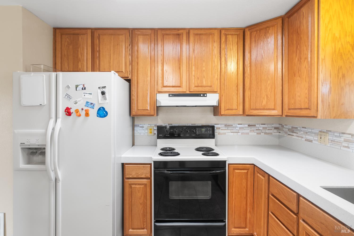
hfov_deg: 93.3
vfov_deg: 70.4
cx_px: 177
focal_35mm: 17
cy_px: 118
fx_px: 167
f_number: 5.6
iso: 160
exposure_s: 1/2
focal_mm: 11.5
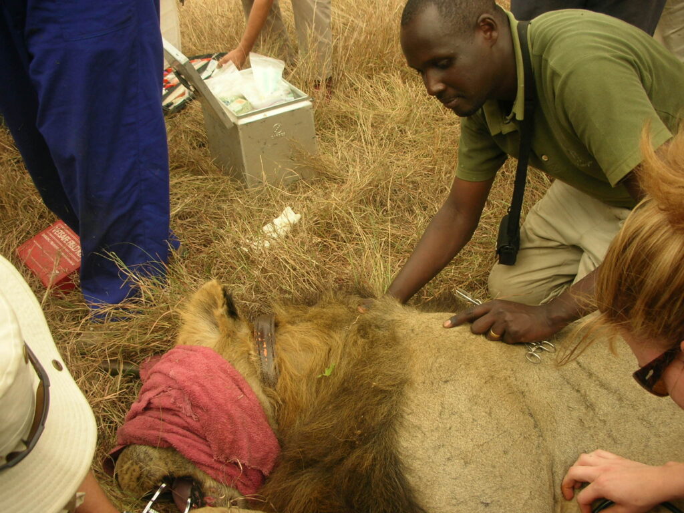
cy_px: 256
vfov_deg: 40.7
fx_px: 692
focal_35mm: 35
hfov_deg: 52.6
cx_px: 342
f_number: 3
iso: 50
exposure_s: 1/150
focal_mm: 5.8
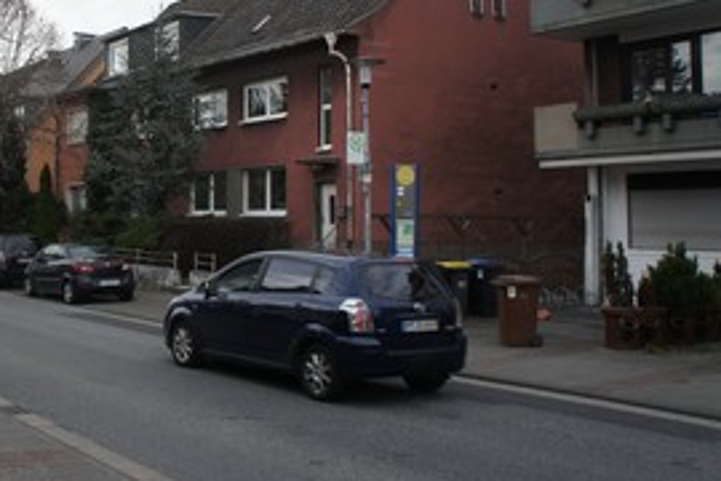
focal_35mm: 46
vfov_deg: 29.0
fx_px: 921
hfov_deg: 40.4
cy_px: 152
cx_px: 112
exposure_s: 1/250
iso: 200
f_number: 7.1
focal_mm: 18
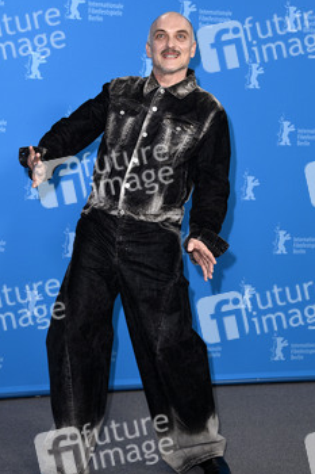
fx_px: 841
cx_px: 143
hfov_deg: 21.2
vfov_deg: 31.4
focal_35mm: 64
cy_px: 244
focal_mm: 56
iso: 1000
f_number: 5.6
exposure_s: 1/250
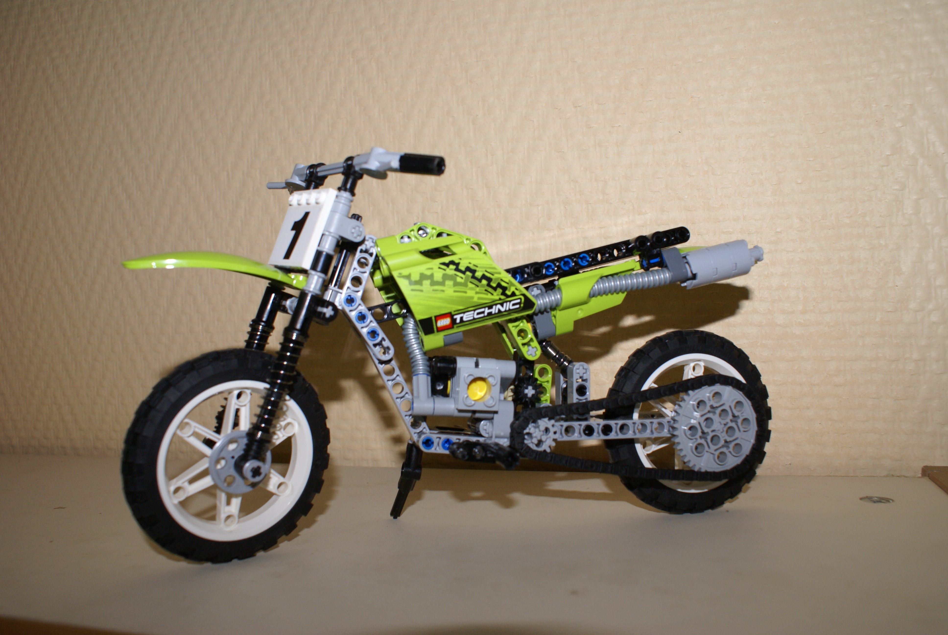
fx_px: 791
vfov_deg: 43.7
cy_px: 318
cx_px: 474
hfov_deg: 61.9
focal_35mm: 30
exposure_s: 1/60
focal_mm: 20
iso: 400
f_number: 5.6
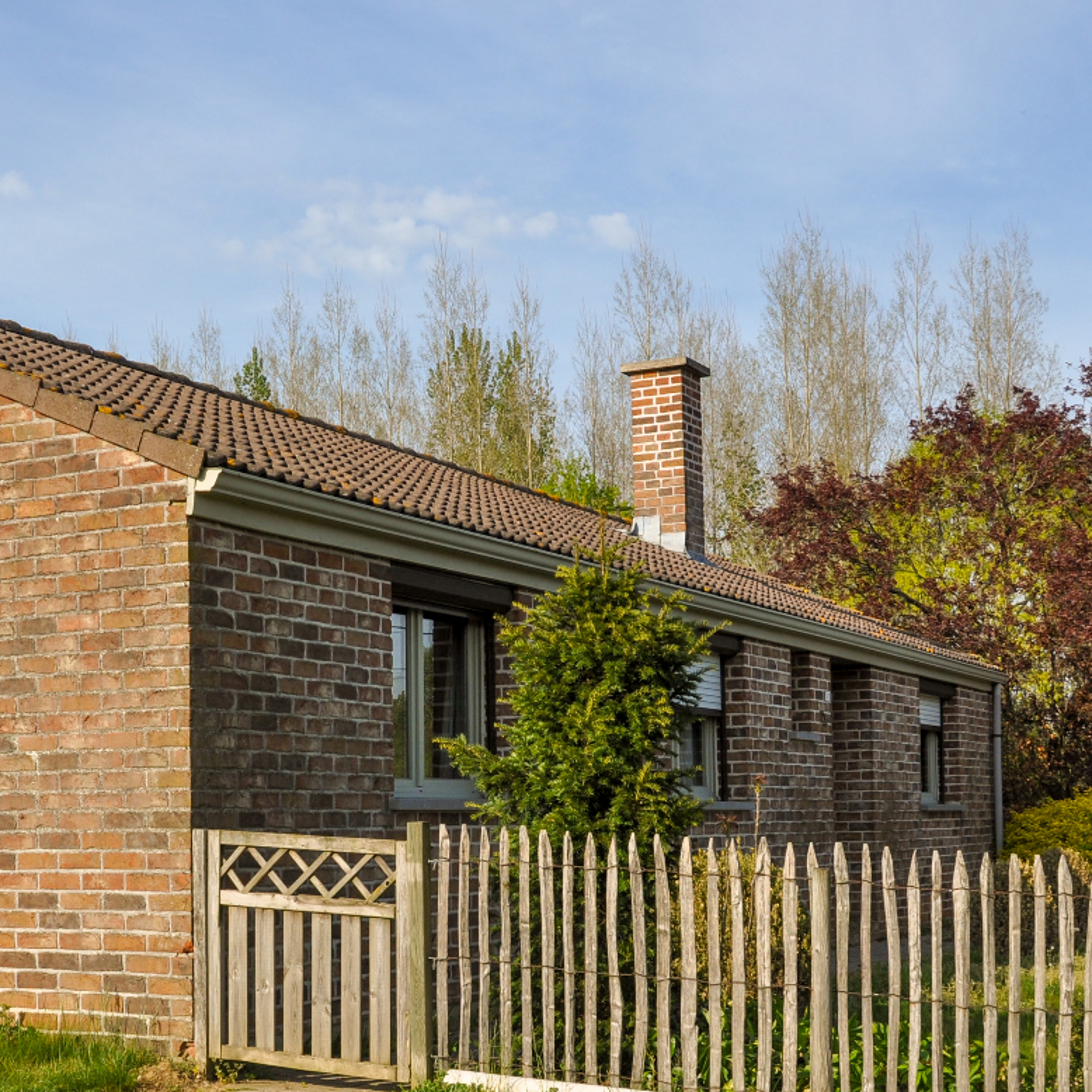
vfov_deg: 30.5
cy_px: 689
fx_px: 1995
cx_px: 258
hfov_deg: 30.1
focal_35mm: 56
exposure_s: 1/320
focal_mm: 21
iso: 200
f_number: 9
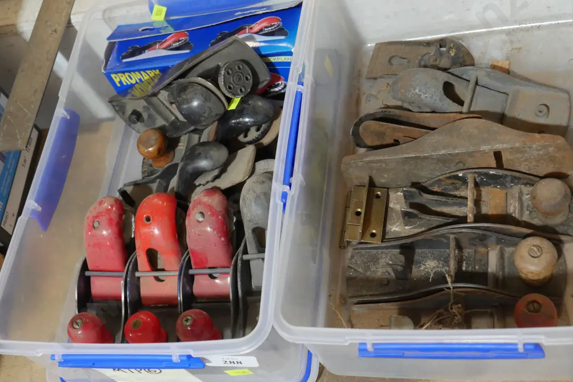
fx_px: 812
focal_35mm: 51
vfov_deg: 26.5
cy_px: 170
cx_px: 287
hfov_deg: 38.9
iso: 1250
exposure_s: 1/60
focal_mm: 24
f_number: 5.2
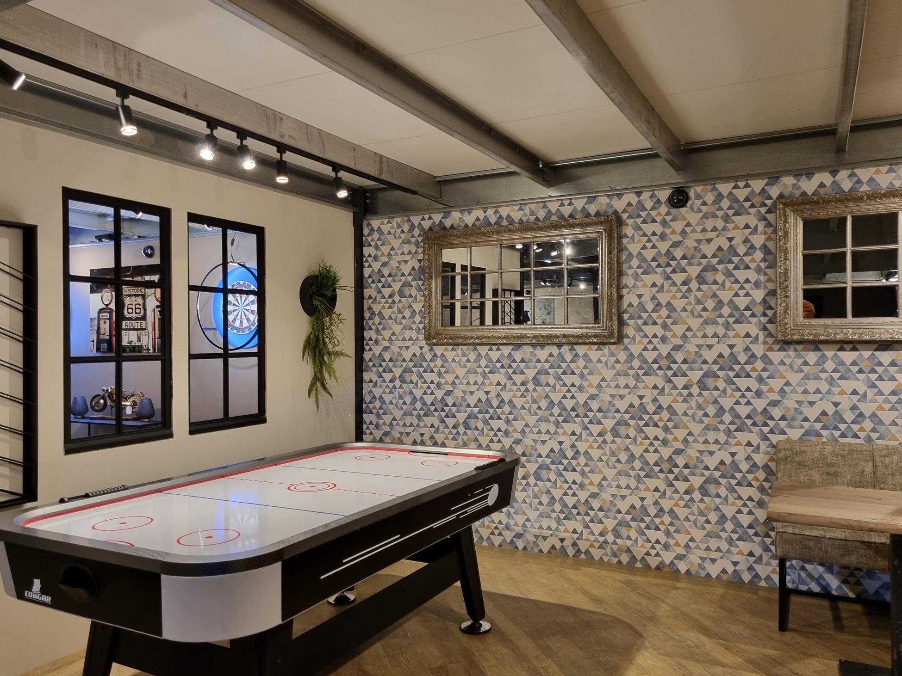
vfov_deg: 51.4
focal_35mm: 27
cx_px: 467
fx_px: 704
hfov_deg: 65.3
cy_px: 344
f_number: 1.8
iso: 250
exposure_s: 1/50
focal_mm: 5.4
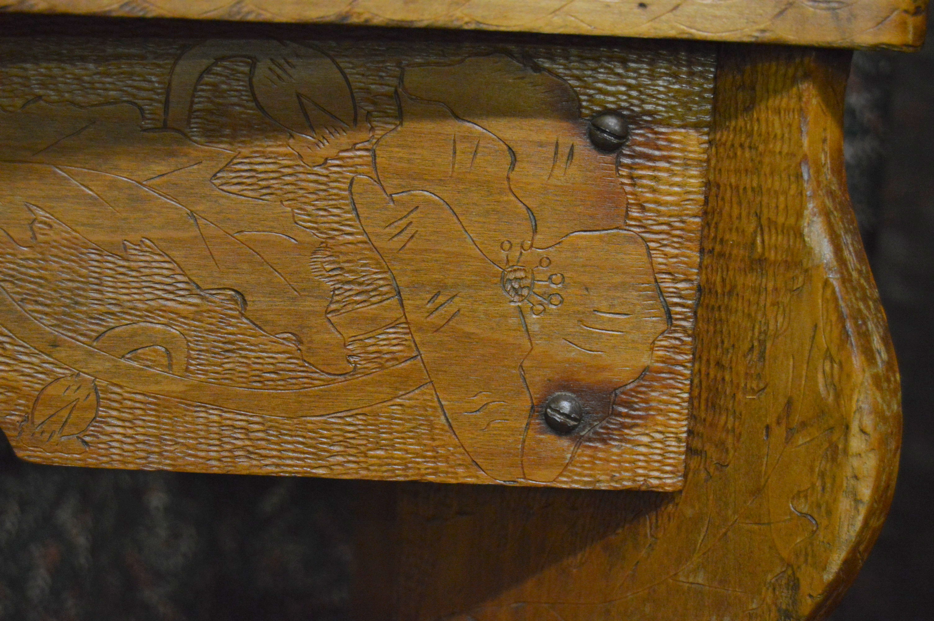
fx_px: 1633
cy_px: 310
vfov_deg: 21.5
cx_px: 467
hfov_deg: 31.9
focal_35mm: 63
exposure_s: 1/40
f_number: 5.6
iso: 3200
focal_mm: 42
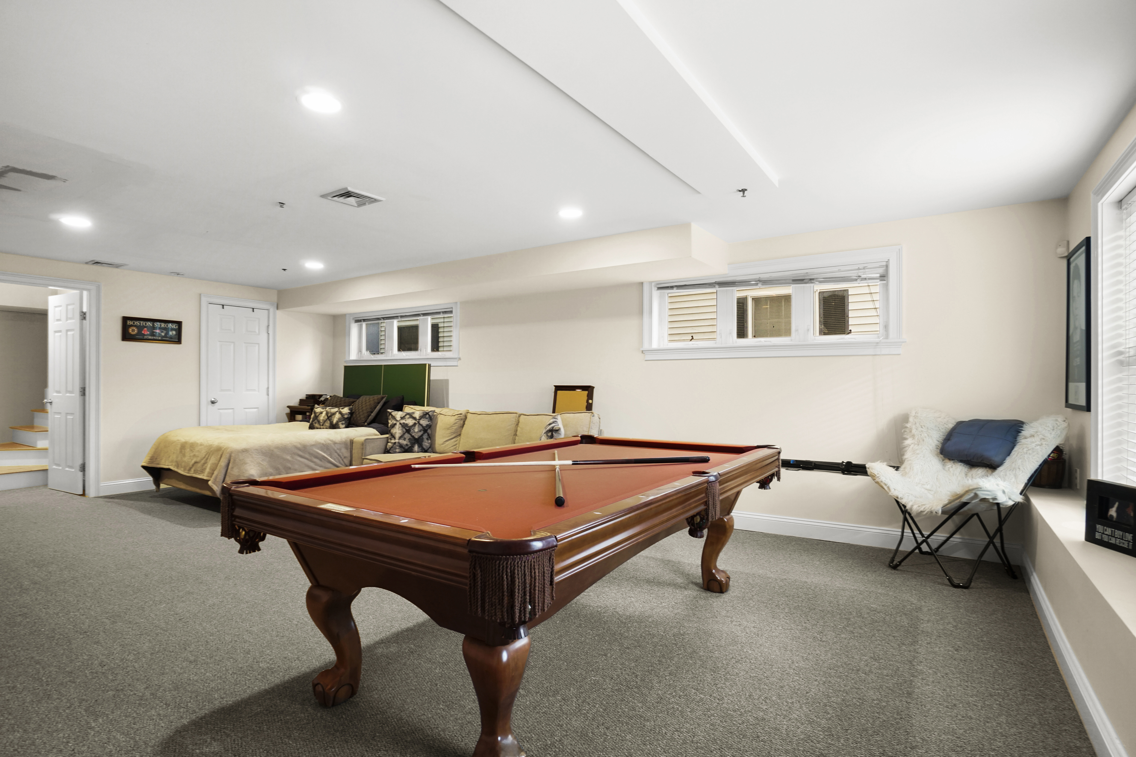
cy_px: 378
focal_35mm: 16
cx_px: 568
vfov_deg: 72.1
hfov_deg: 95.0
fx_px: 521
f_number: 7.1
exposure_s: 1/1.67
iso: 500
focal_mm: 11
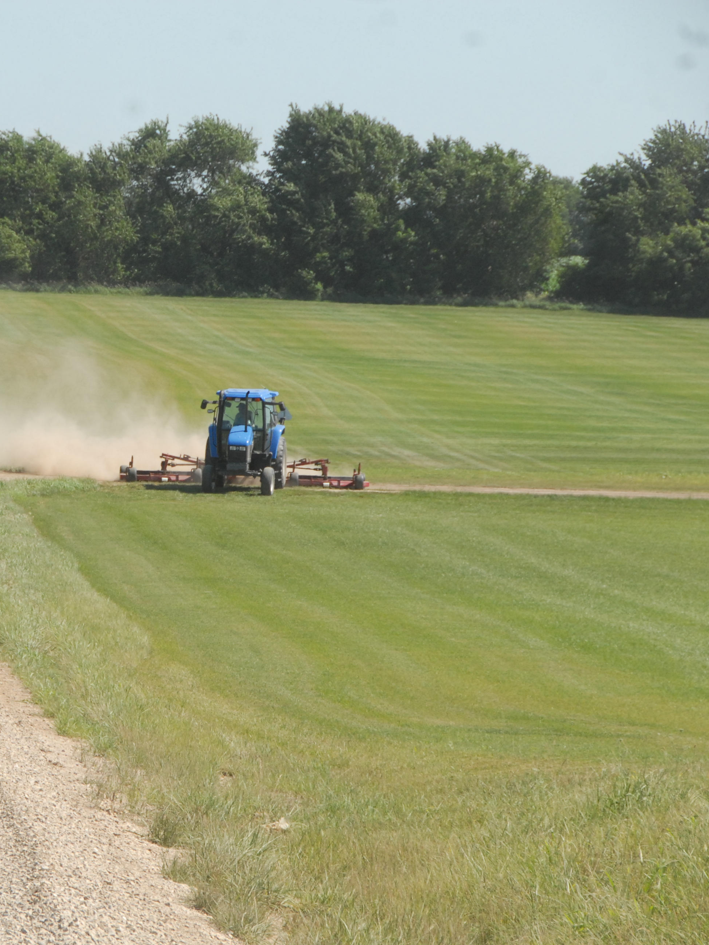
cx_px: 34
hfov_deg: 6.5
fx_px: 6193
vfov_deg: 8.7
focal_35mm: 227
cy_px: 472
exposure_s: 1/500
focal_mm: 105
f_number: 10
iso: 400
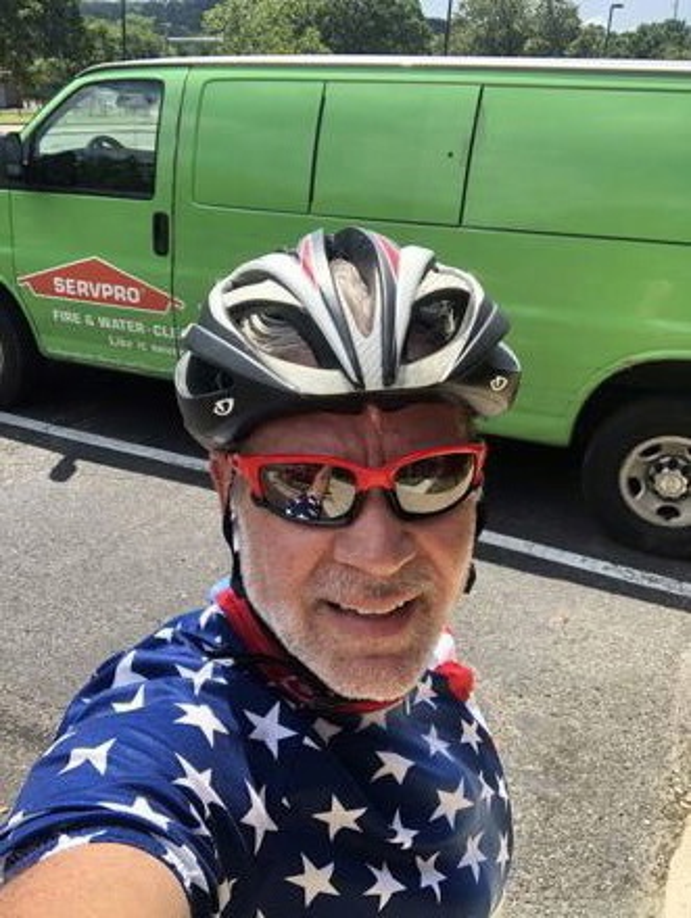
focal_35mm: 32
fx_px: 850
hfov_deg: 44.2
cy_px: 459
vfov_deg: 56.8
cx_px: 346
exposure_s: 1/359
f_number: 2.2
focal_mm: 2.87
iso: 20
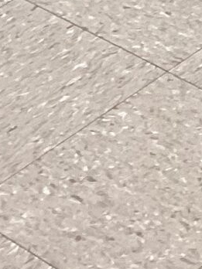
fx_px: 1774
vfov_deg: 7.8
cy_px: -475
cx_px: 683
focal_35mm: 228
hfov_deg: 5.9
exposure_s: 1/50
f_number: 2.4
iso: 80
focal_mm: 3.3
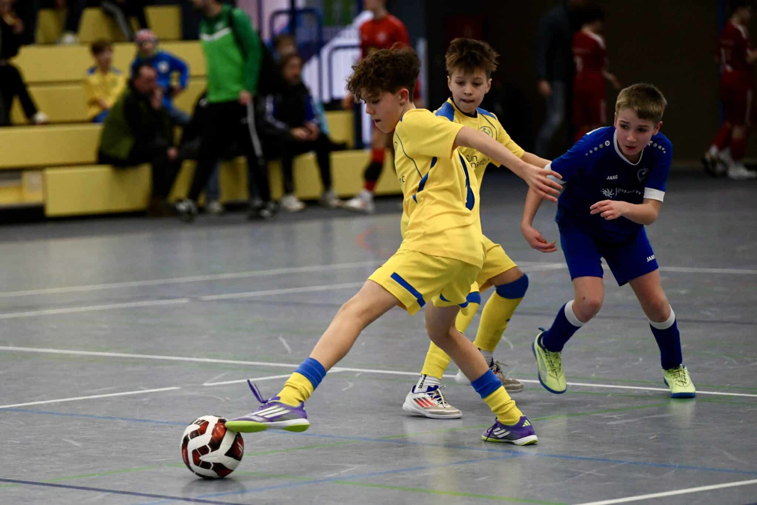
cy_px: 252
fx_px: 2838
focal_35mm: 135
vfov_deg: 10.2
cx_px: 378
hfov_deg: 15.2
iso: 5000
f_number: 2.8
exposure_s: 1/1250
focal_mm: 135
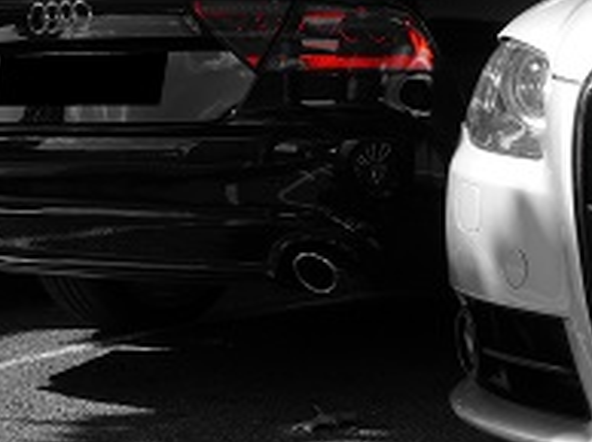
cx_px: 726
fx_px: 1828
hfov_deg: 17.5
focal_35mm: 107
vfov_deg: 13.8
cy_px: 159
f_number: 13
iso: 100
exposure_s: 1/80
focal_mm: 18
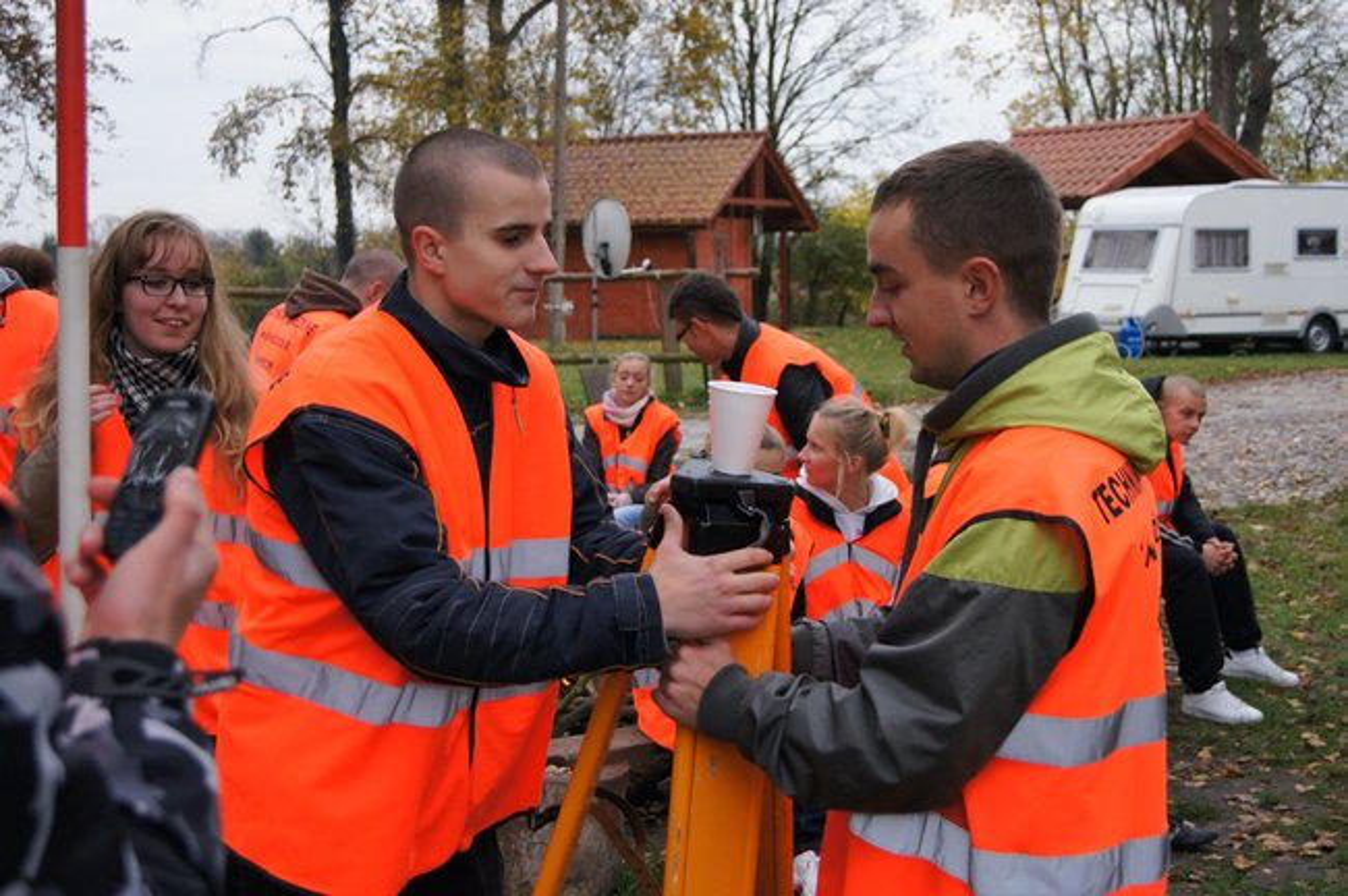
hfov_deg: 37.9
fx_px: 1964
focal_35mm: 52
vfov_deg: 25.7
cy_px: 448
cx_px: 674
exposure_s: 1/2000
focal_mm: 35
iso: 1600
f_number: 5
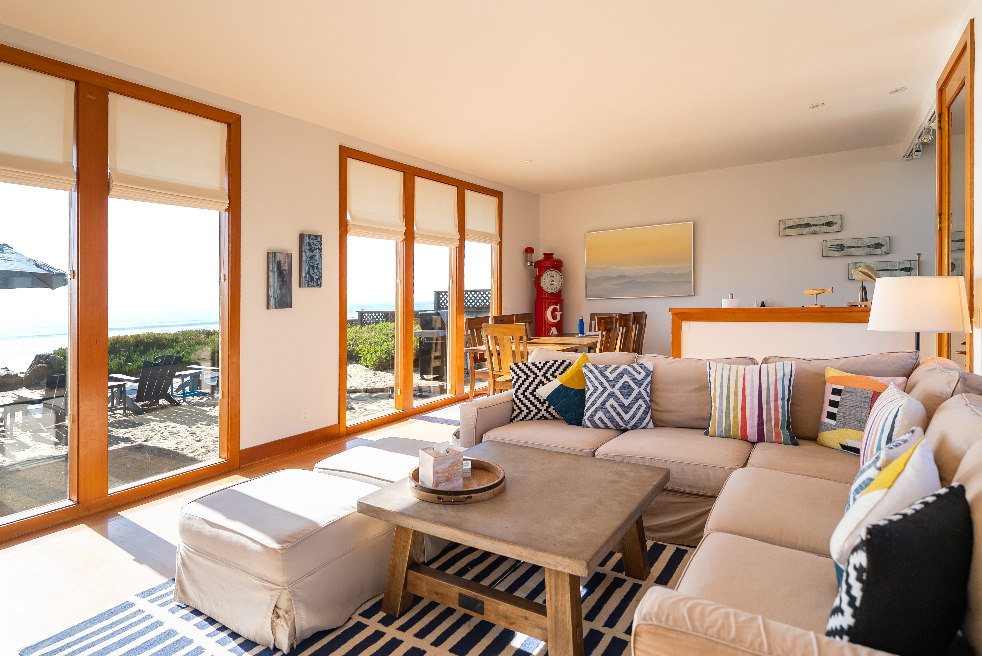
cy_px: 328
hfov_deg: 86.9
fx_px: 519
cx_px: 491
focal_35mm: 19
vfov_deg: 64.6
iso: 80
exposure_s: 1/320
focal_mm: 19
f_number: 2.8
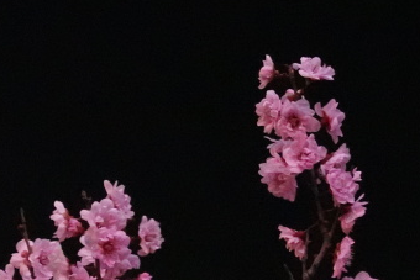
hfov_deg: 7.1
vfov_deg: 4.8
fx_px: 3338
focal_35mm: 286
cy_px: 458
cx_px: -185
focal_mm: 29.67
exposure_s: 1/13
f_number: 5
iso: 6400
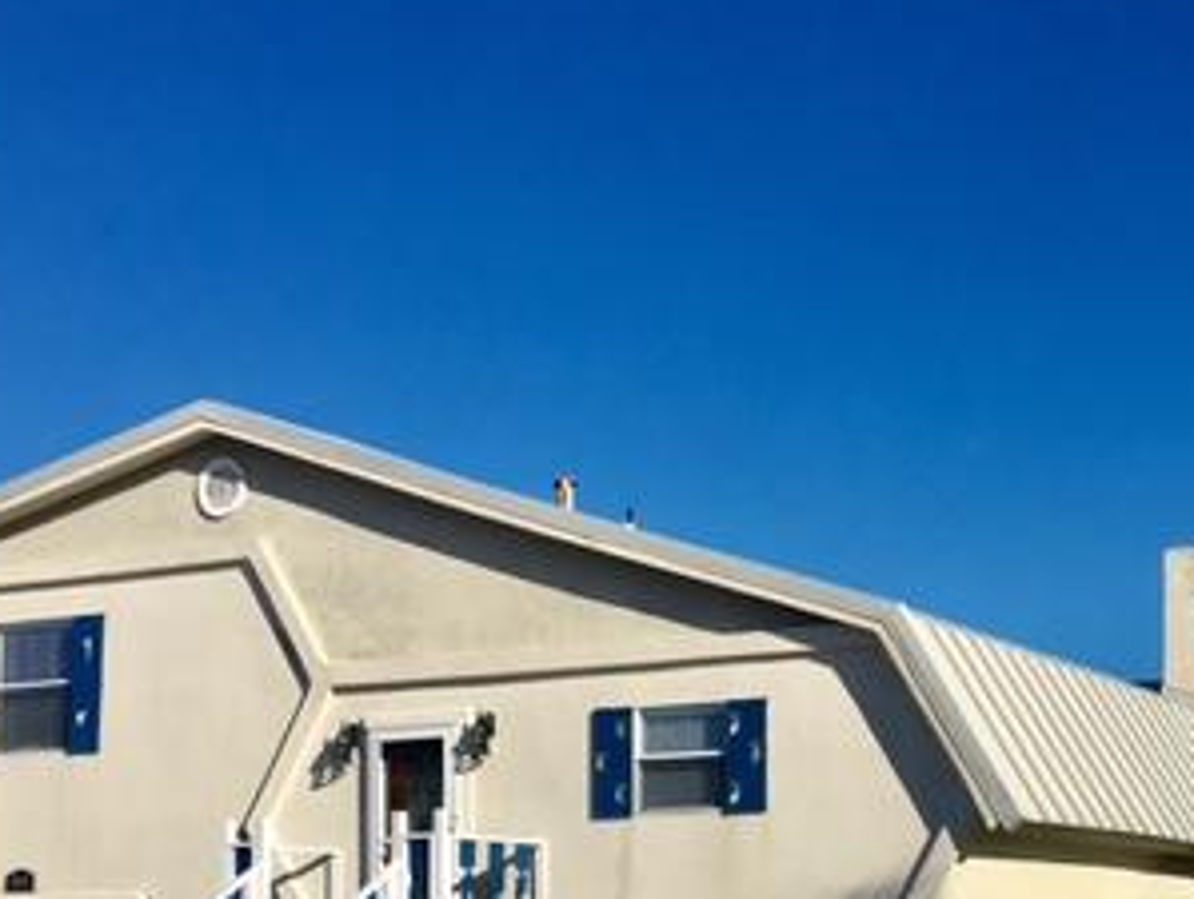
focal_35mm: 62
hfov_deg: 30.6
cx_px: 902
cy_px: 779
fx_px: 2141
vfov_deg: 23.2
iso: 25
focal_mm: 4.15
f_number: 2.2
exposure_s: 1/3205
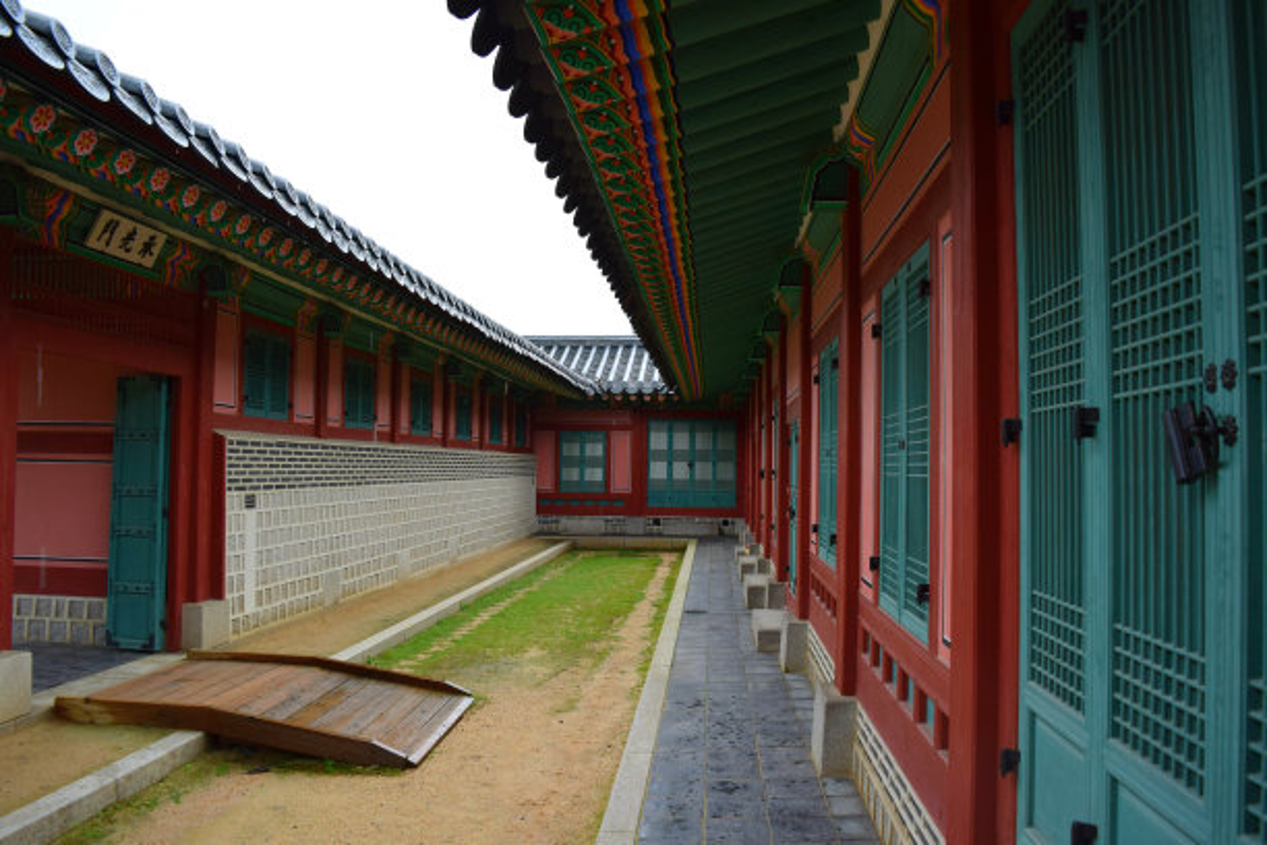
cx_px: 634
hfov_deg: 67.4
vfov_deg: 47.9
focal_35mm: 27
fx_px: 950
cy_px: 422
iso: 400
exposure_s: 1/100
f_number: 5
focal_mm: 18
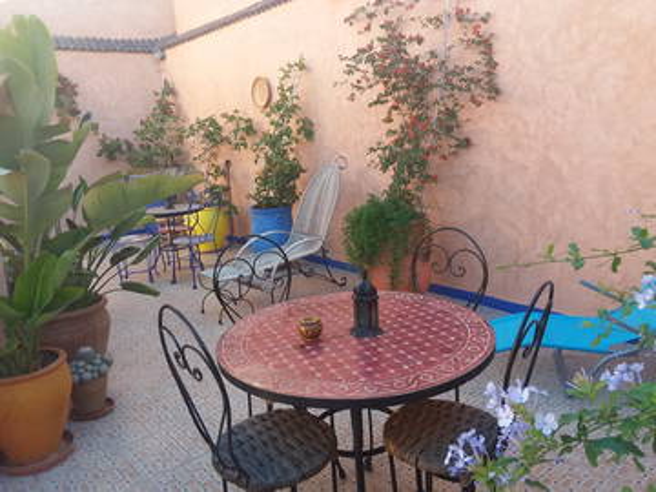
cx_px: 328
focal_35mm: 27
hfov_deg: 65.3
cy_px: 246
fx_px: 512
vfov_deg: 51.4
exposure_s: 1/126
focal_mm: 2.91
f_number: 1.9
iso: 40
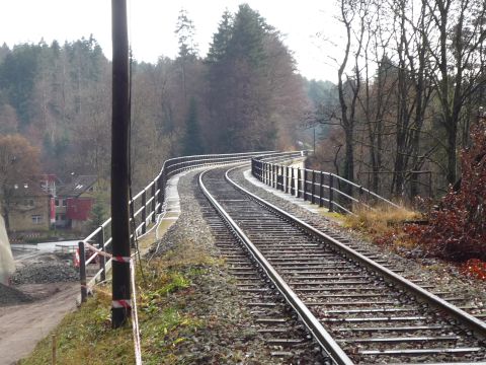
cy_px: 182
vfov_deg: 18.2
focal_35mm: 81
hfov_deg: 24.1
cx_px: 243
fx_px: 1137
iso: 100
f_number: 4.7
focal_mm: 8.2
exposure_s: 1/80
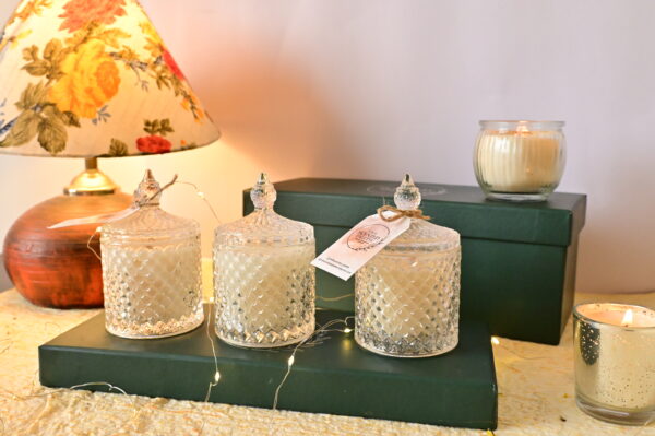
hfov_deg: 54.5
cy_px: 218
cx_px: 328
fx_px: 636
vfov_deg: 37.8
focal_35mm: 35
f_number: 8
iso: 6400
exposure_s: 1/320
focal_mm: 35
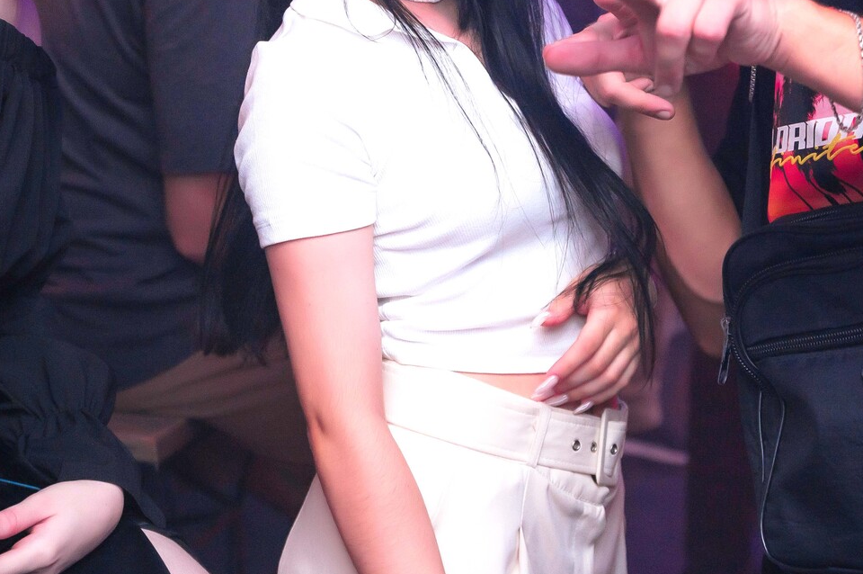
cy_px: 18
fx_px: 2203
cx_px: 381
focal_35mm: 92
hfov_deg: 22.2
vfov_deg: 14.6
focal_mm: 46
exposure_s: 1/160
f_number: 3.2
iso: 320
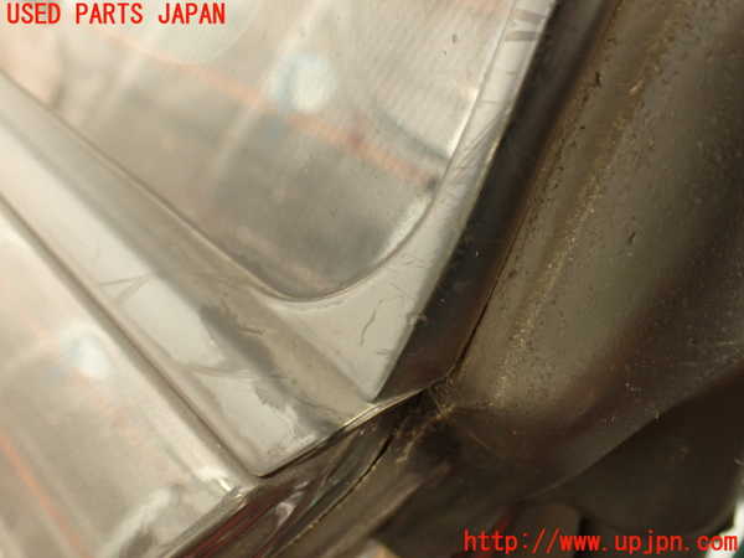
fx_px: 688
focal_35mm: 32
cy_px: 279
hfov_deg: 56.8
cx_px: 372
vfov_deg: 44.2
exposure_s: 1/30
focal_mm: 5.79
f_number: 2.4
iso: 250
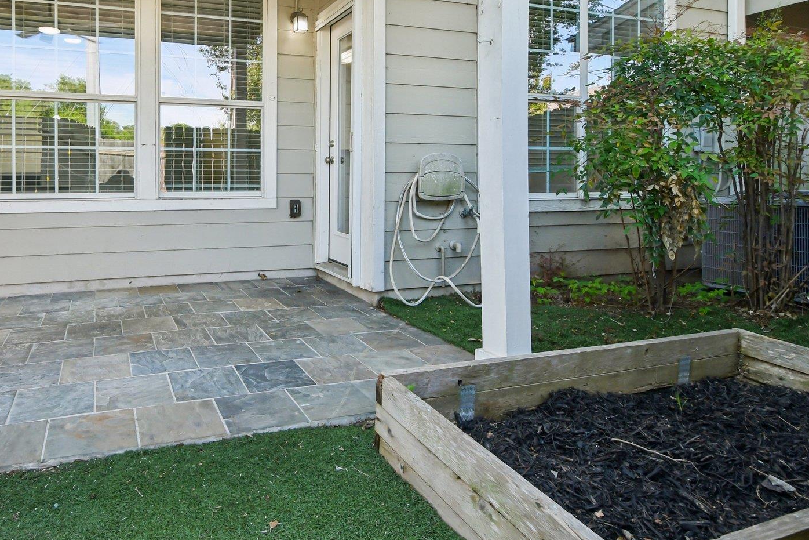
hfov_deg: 76.0
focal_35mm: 22
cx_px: 267
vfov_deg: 55.1
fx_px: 494
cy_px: 150
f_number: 8
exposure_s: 1/80
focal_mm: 10
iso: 400
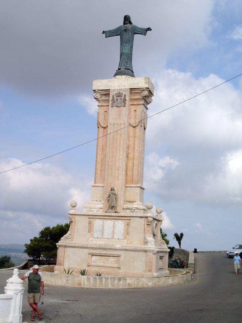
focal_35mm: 50
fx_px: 466
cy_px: 162
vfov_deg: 38.2
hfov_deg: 29.1
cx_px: 121
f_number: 5
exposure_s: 1/400
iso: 50
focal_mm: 8.2
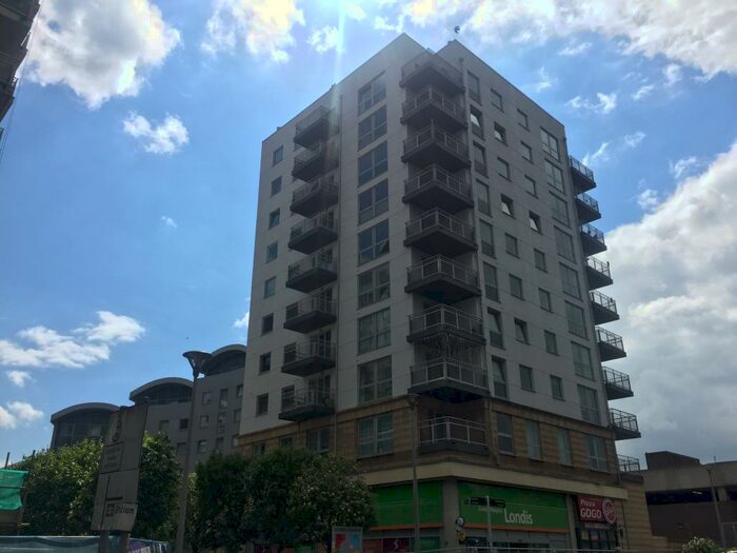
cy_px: 276
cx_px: 368
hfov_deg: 61.7
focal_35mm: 29
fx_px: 617
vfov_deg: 48.2
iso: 32
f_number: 2.2
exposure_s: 1/4950
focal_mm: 4.15
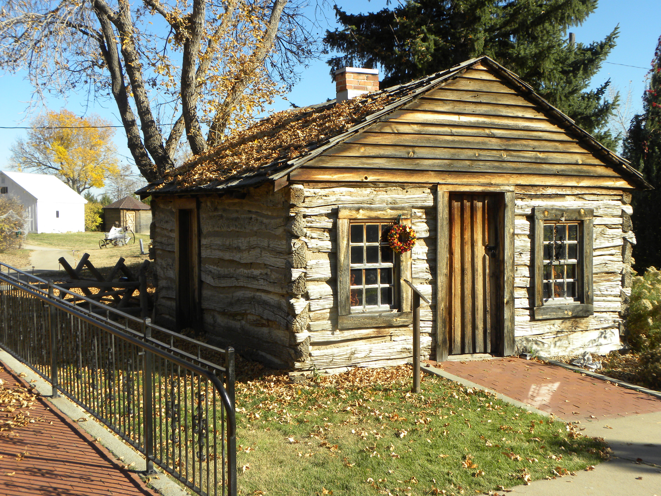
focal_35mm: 46
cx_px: 330
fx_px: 878
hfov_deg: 41.2
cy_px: 248
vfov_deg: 31.5
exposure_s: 1/257
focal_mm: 8.2
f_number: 4.5
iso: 64
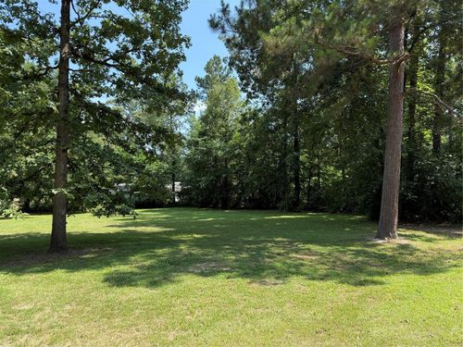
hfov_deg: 71.6
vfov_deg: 56.8
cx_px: 232
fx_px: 321
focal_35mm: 24
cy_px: 174
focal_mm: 6.76
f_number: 1.78
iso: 100
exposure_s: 1/1292
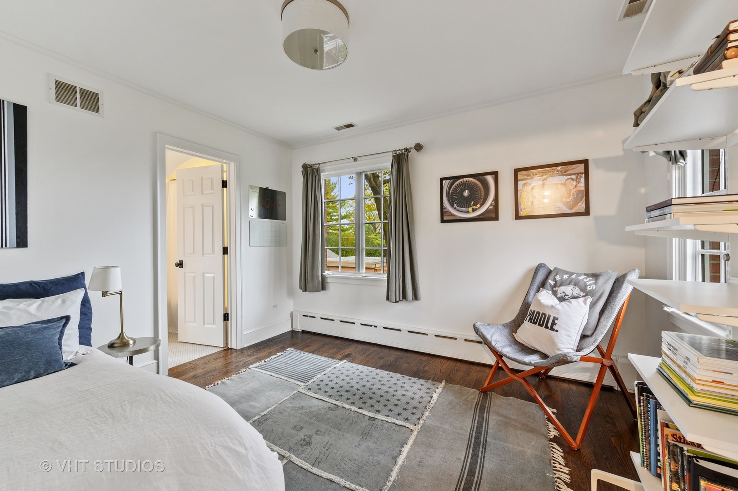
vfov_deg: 81.1
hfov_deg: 104.3
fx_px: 287
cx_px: 369
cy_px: 246
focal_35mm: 14
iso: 200
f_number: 8
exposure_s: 2
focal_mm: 14
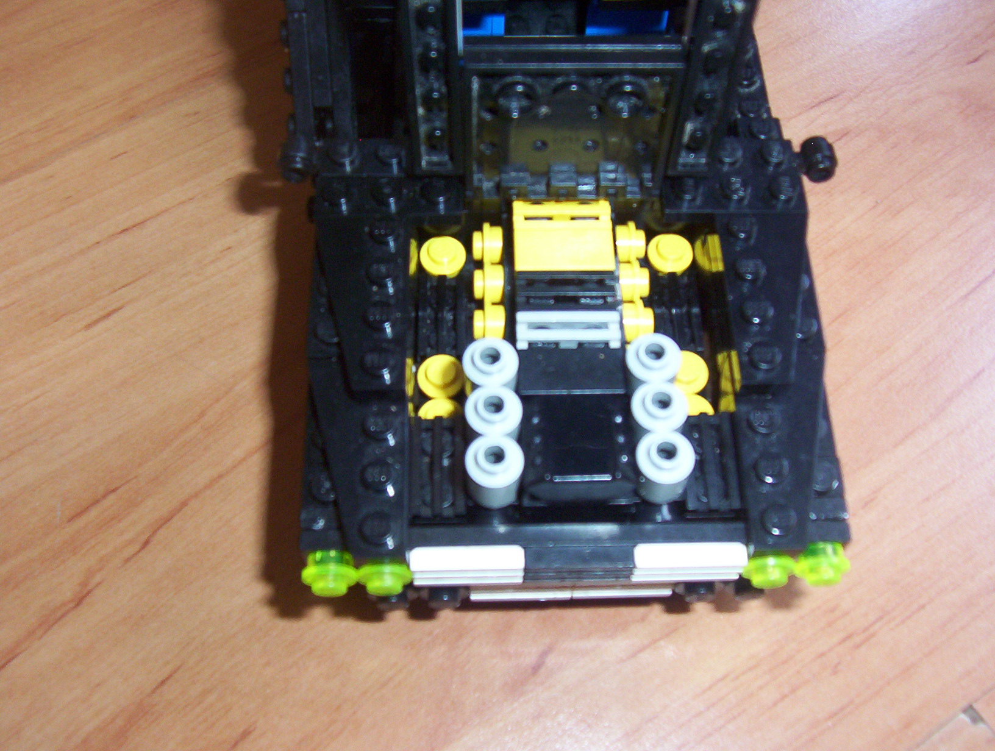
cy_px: 376
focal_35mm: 36
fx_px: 1037
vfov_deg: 39.8
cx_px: 498
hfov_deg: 51.2
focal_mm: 5.54
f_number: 2.76
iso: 140
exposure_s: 1/30
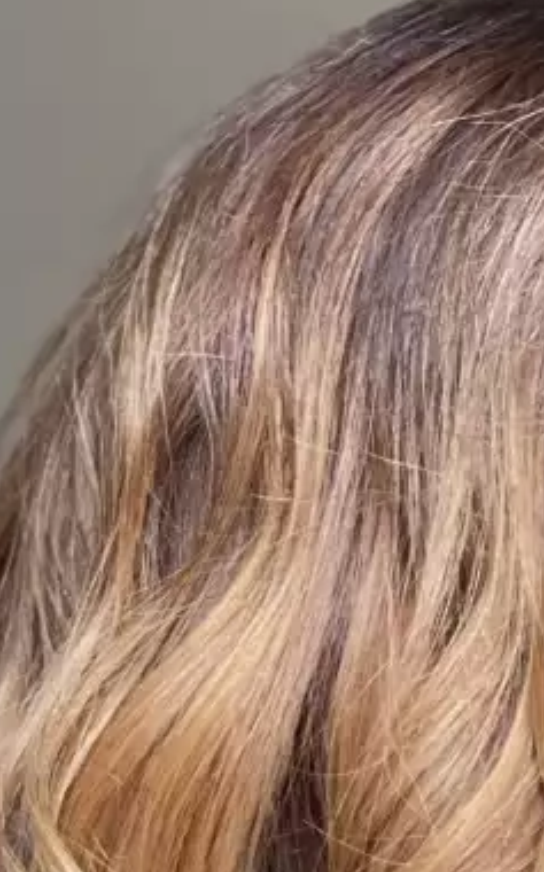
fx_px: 5654
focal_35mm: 238
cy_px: 1192
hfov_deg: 5.5
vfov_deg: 8.7
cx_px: 549
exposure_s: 1/79
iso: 250
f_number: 2.2
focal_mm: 7.5
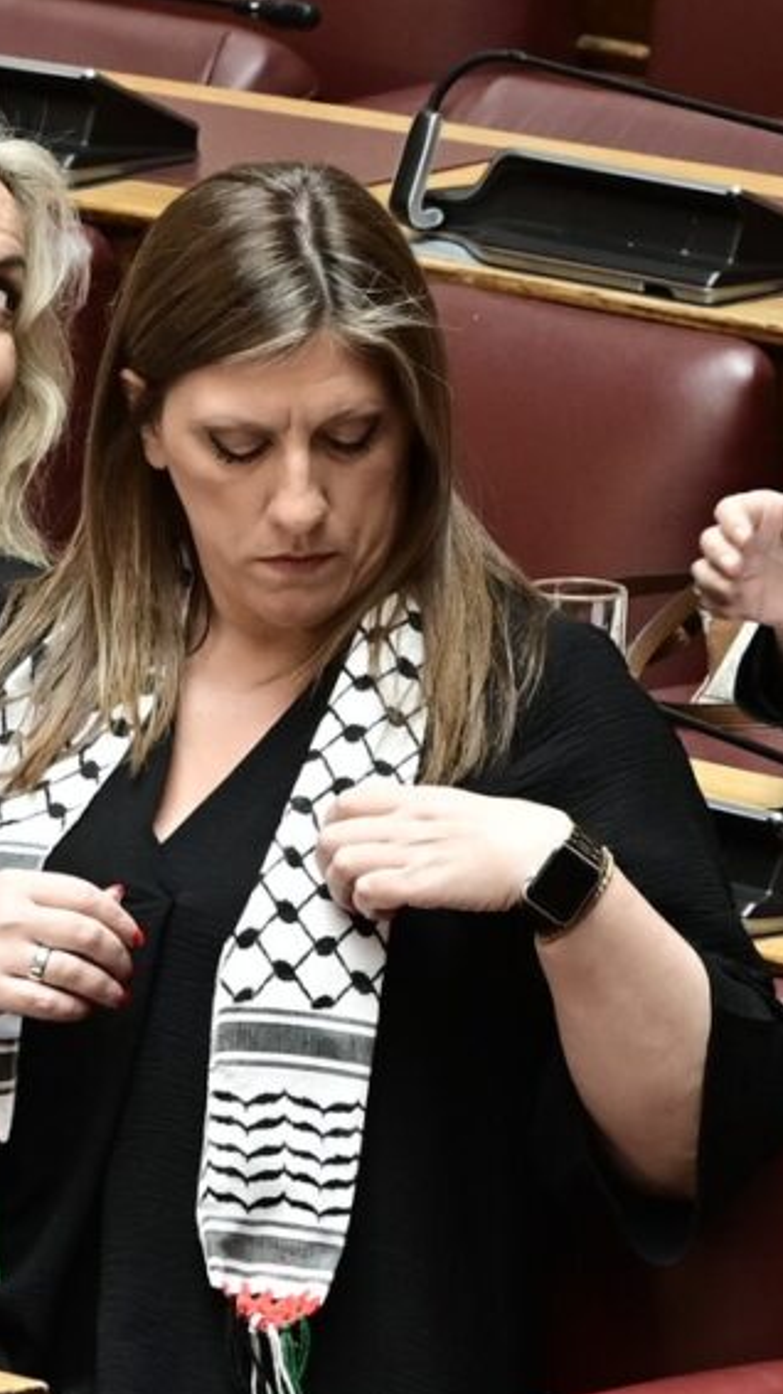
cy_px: 715
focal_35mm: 569
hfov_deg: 2.1
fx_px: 21021
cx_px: 409
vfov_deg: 3.8
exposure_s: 1/250
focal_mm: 200
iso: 800
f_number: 5
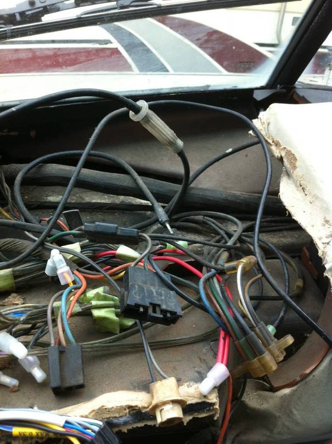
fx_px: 449
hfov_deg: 40.6
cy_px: 222
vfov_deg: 52.7
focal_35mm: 35
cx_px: 166
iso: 80
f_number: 2.8
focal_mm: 3.85
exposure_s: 1/149
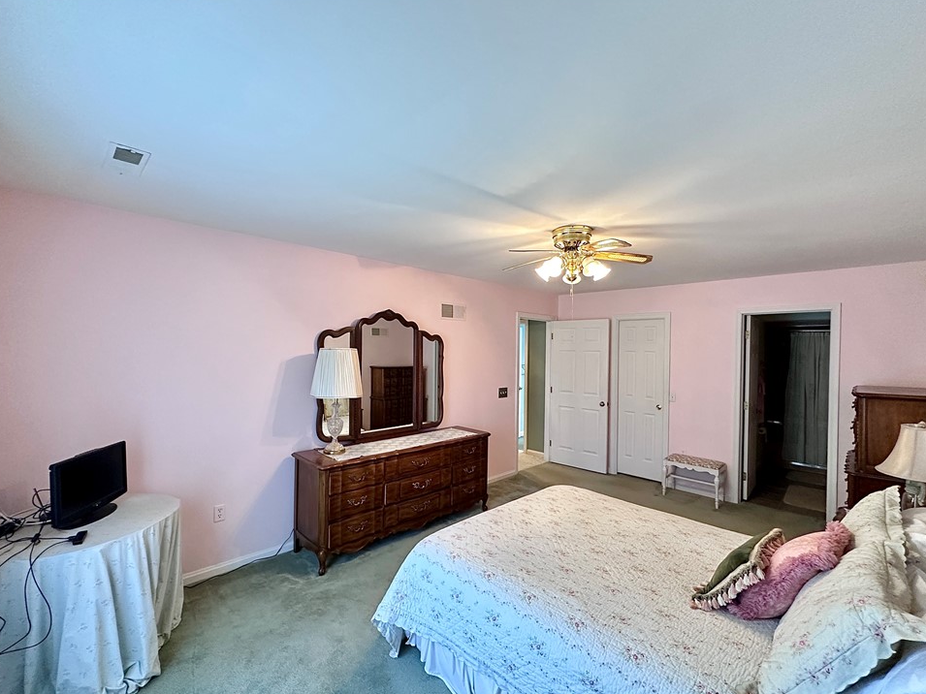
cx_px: 466
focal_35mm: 15
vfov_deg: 81.7
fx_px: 401
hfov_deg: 98.2
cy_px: 361
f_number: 2.2
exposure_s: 1/60
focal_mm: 2.22
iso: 400
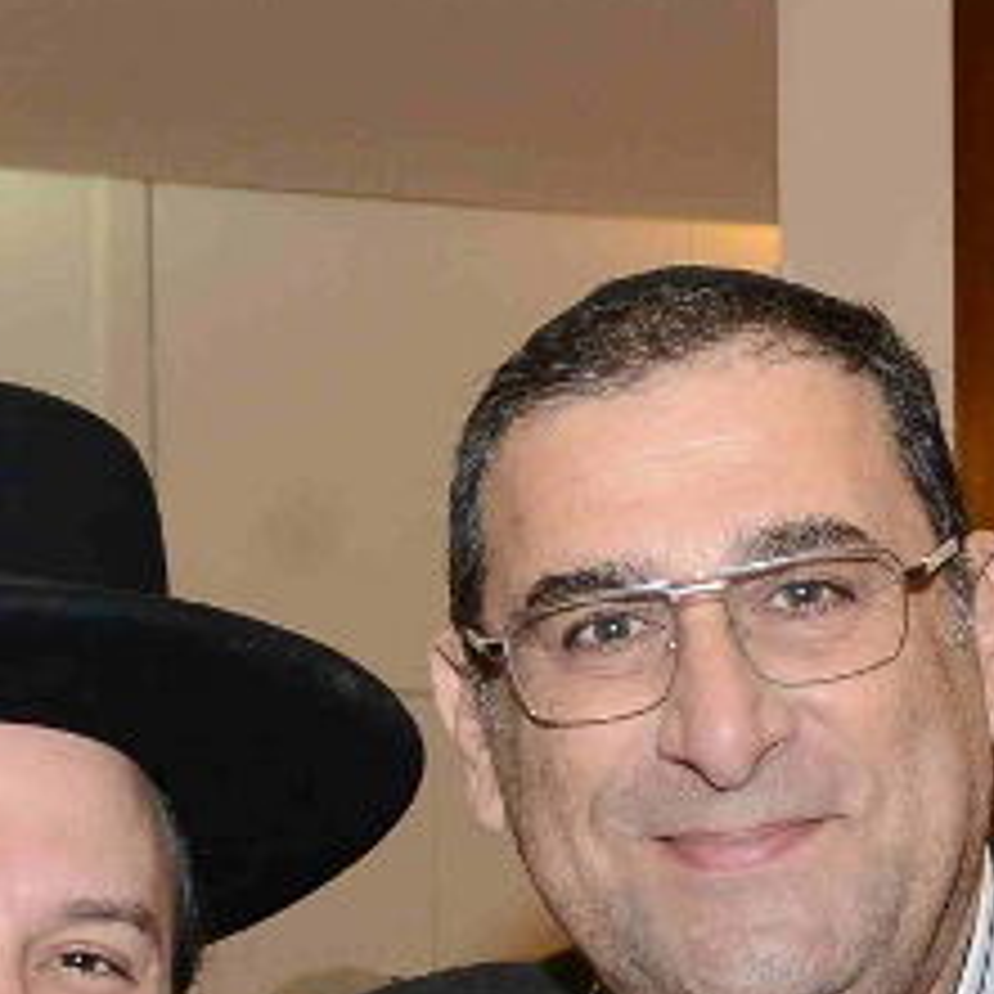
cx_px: 355
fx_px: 6140
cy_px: 1354
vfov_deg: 9.1
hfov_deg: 9.3
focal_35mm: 189
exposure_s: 1/60
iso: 800
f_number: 5.6
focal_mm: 32
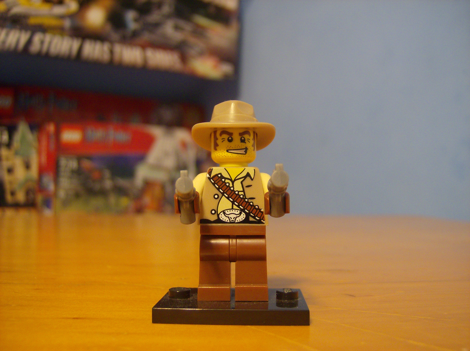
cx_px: 235
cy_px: 176
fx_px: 488
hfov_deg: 51.5
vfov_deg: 39.5
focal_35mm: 36
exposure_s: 1/4.61
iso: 200
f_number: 2.8
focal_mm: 6
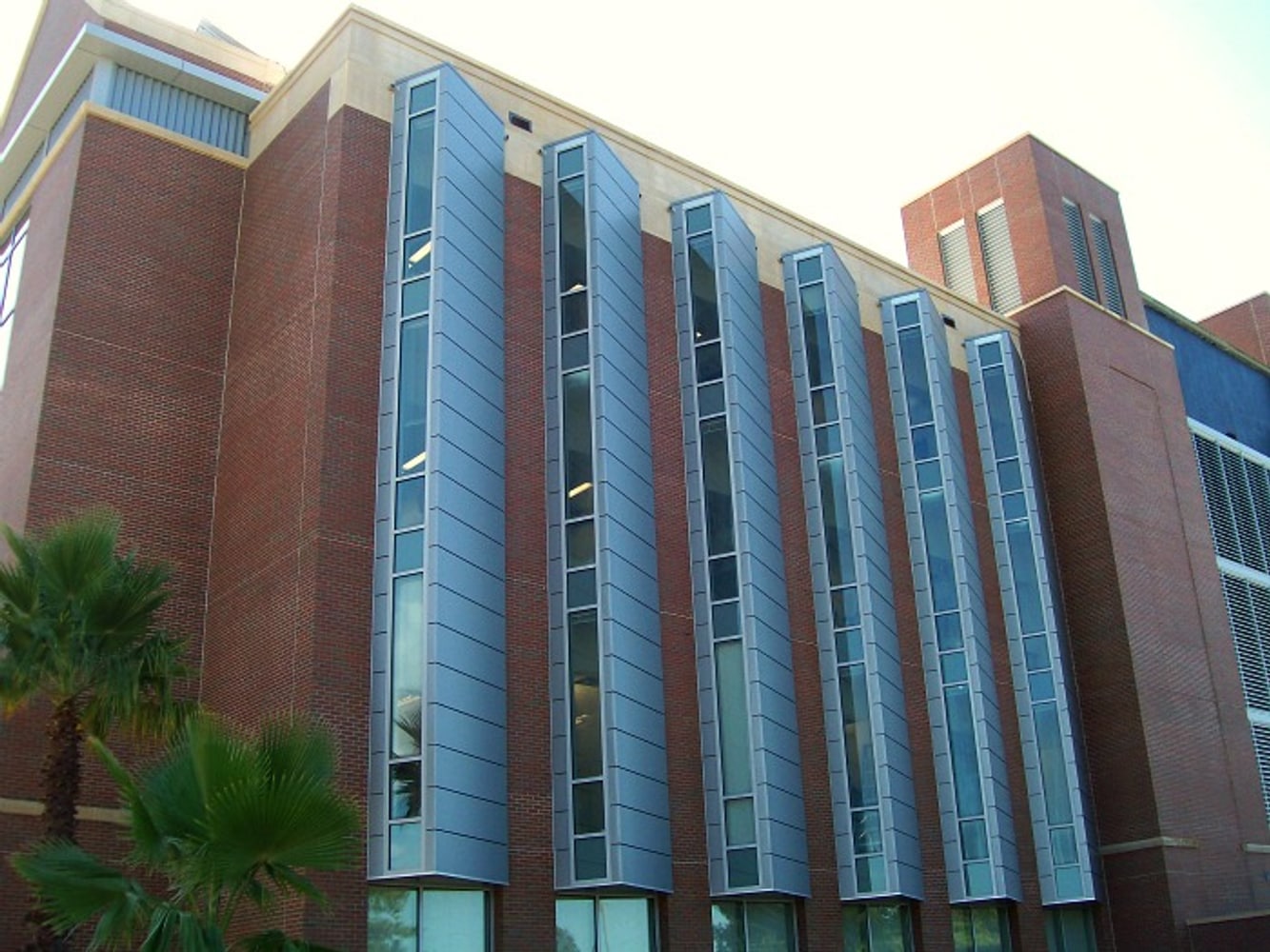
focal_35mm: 36
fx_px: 1321
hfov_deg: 51.4
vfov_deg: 39.7
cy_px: 476
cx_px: 635
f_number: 2.7
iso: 80
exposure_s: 1/394
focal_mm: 6
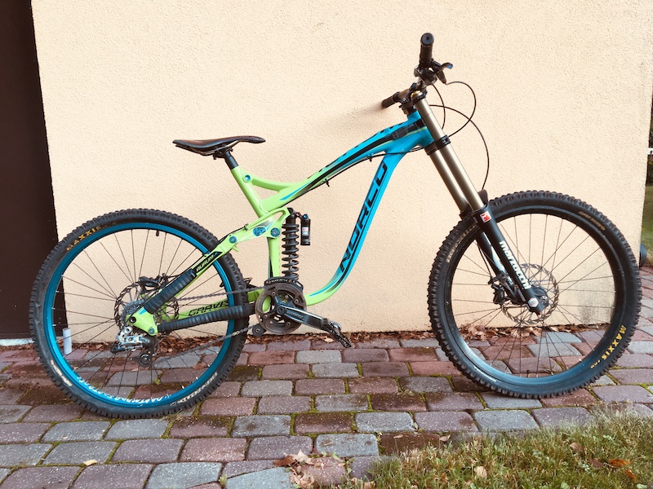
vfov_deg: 48.2
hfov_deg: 61.7
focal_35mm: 29
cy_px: 244
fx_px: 547
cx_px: 326
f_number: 2.2
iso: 25
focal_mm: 4.15
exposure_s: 1/50
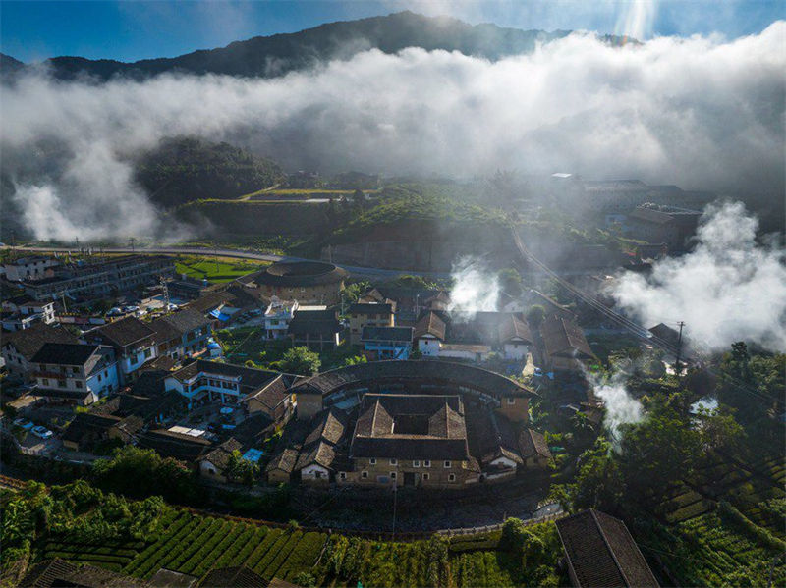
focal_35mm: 24
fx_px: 545
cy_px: 294
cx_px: 393
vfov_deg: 56.8
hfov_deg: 71.6
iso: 100
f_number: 9
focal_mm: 12.29
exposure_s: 1/1000
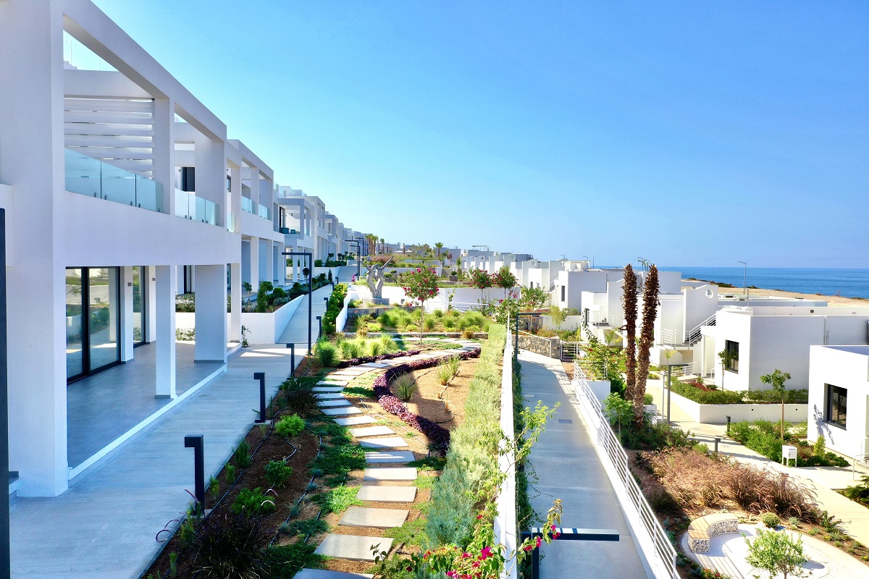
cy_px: 290
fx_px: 676
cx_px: 434
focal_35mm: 28
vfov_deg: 46.4
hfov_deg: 65.5
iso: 100
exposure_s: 1/320
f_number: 6.3
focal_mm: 10.26
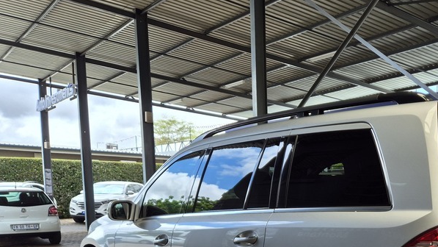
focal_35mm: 43
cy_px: 265
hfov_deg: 44.1
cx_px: 374
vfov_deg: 25.9
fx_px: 499
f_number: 1.8
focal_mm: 5.4
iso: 25
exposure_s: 1/502
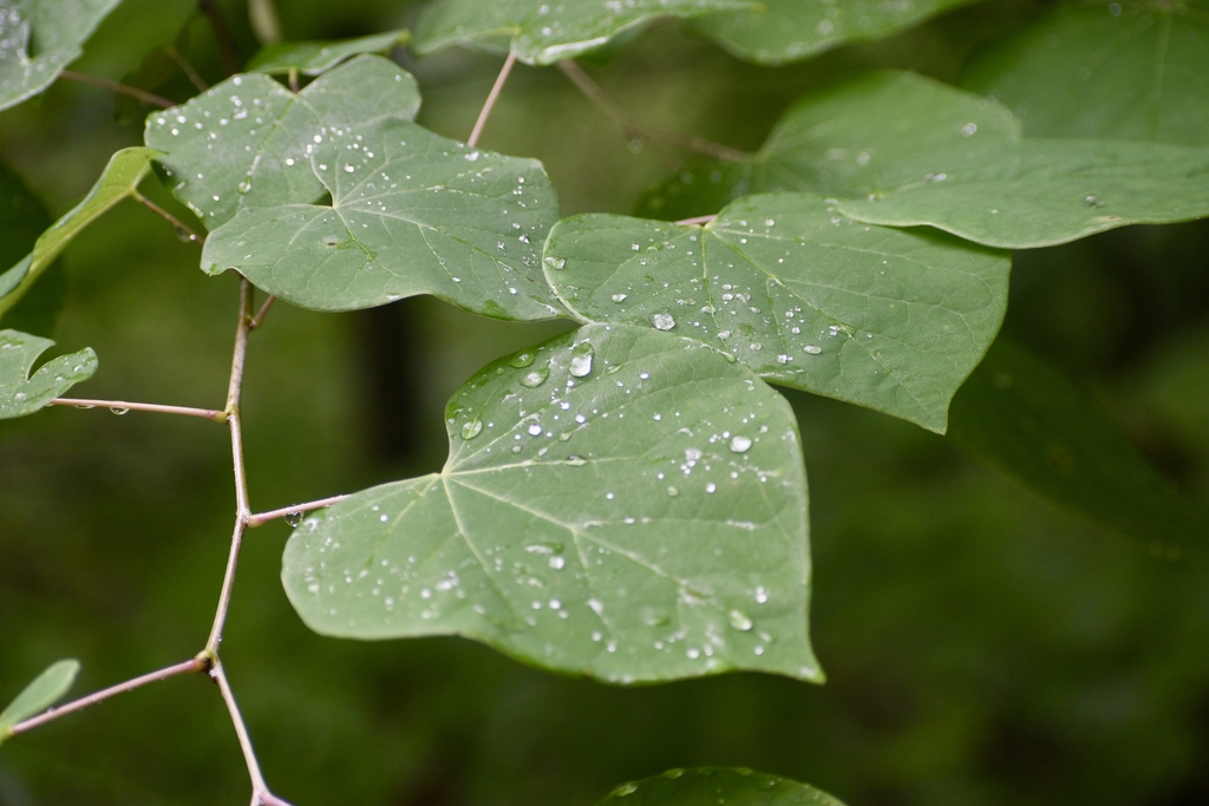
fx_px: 5139
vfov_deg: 9.0
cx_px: 604
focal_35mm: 153
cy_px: 403
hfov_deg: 13.4
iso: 640
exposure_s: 1/250
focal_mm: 102
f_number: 5
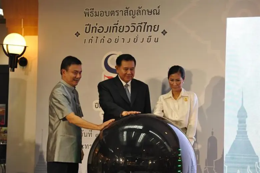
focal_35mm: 120
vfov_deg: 11.4
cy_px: 86
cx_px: 130
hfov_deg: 17.1
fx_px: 866
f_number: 4.8
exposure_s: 1/125
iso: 1600
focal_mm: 120
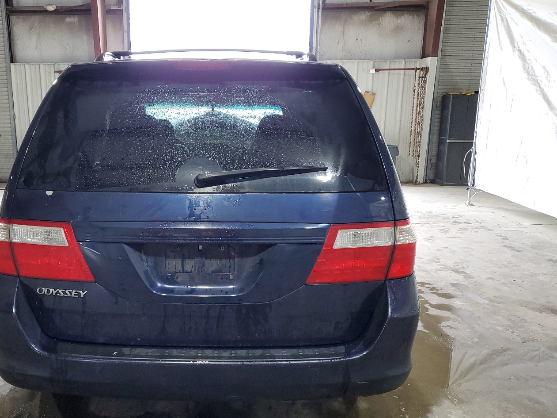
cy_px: 257
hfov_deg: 54.8
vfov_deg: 42.7
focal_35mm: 33
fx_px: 531
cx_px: 214
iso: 98
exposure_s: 1/60.2
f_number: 1.5
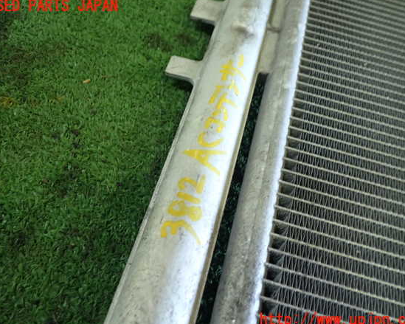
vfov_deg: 45.8
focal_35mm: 32
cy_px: 163
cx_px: 205
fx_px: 383
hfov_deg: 55.7
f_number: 2.3
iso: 250
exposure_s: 1/30
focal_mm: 5.4
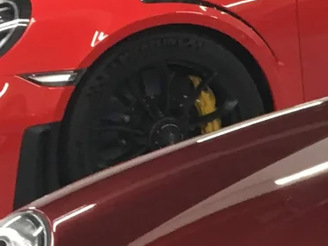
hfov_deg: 11.7
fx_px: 1488
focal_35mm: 157
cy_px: 340
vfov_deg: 9.3
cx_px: 581
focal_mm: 4.15
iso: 50
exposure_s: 1/33
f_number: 2.2
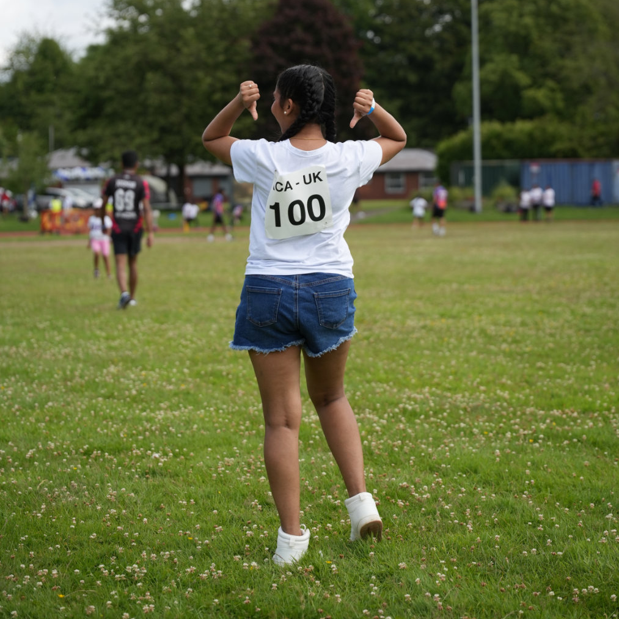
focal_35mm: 90
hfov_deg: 19.3
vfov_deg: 19.2
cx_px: 307
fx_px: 1821
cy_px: 183
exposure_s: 1/2500
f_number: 2.8
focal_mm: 70
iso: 250
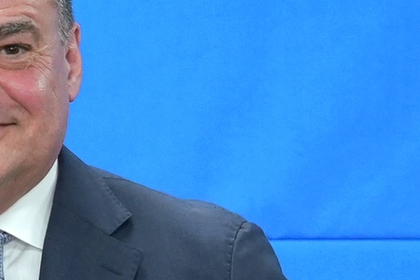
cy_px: 199
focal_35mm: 506
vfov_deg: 2.7
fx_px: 5903
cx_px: -258
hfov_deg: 4.0
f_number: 4
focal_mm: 64
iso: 1250
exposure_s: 1/250
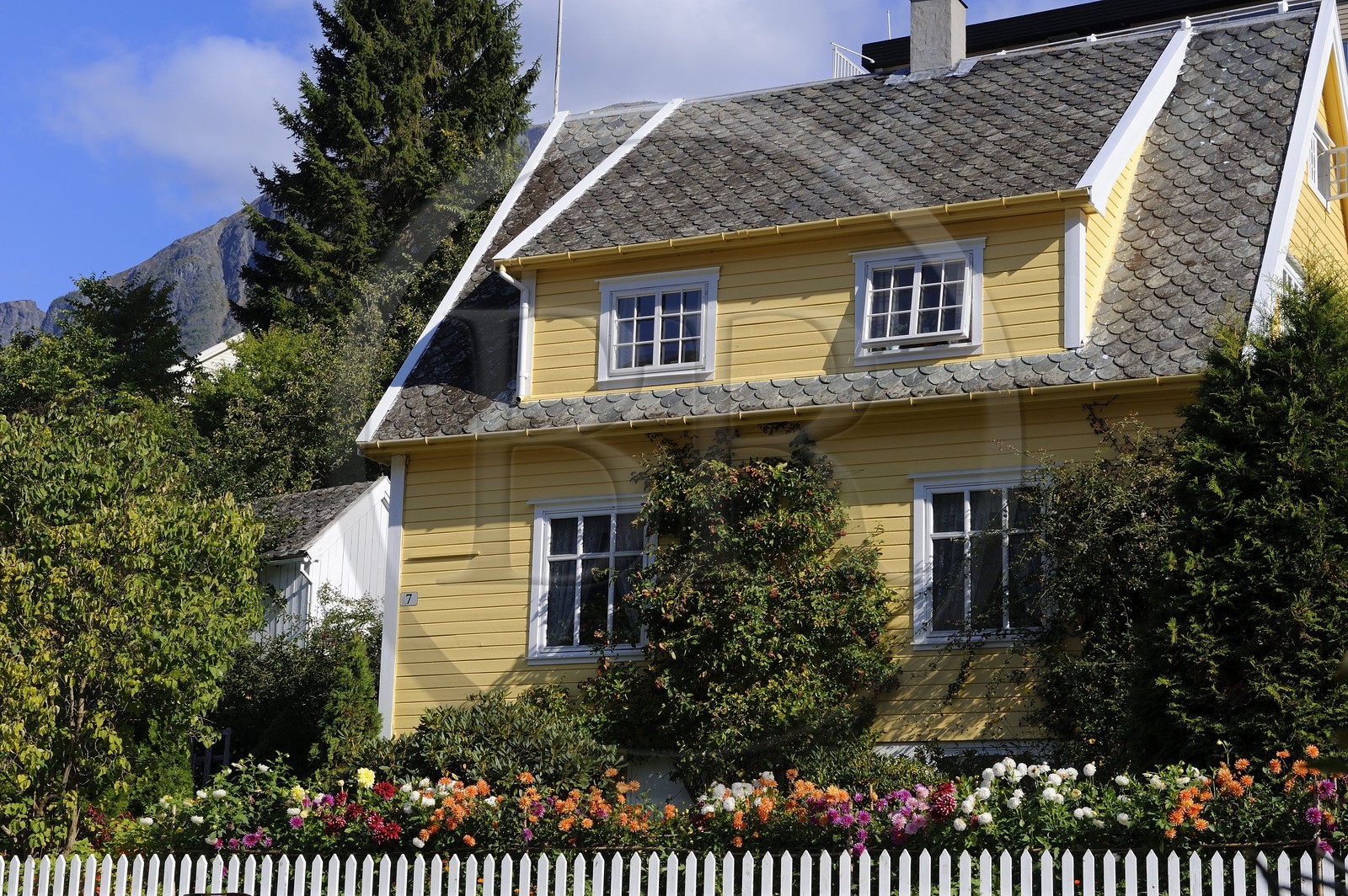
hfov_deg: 28.9
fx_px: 2619
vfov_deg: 19.4
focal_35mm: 70
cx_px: 674
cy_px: 448
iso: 200
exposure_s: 1/160
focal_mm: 70
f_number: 16
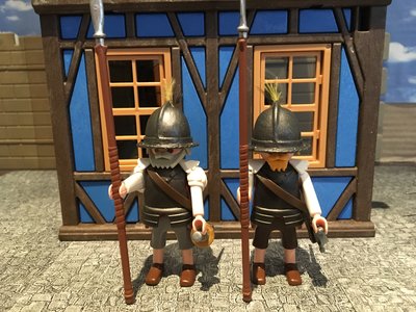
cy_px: 156
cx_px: 208
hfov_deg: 61.7
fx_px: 349
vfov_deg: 48.2
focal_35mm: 29
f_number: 2.2
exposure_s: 1/17
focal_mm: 4.15
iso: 250
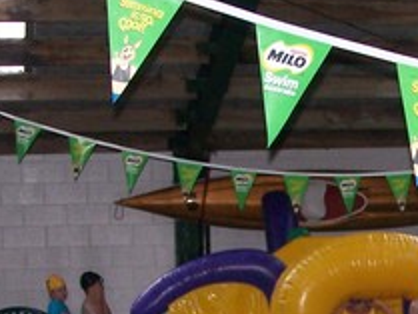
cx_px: 468
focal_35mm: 147
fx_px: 1776
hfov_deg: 13.1
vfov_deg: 9.9
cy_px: 388
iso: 140
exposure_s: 1/60
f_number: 3
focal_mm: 8
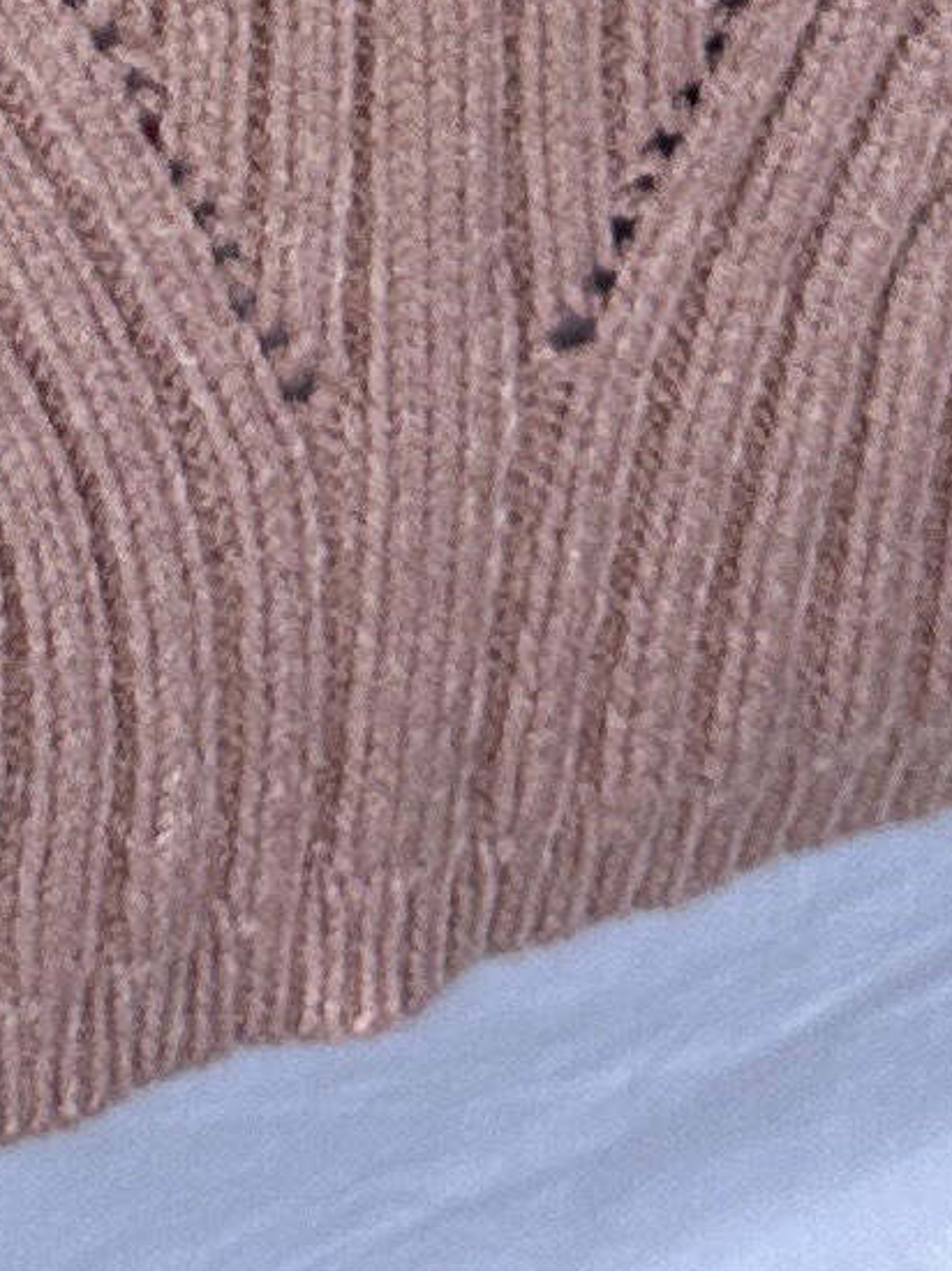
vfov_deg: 9.1
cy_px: -2526
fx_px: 6459
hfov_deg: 8.2
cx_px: -497
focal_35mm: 176
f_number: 1.78
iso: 80
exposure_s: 1/450
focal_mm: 6.86
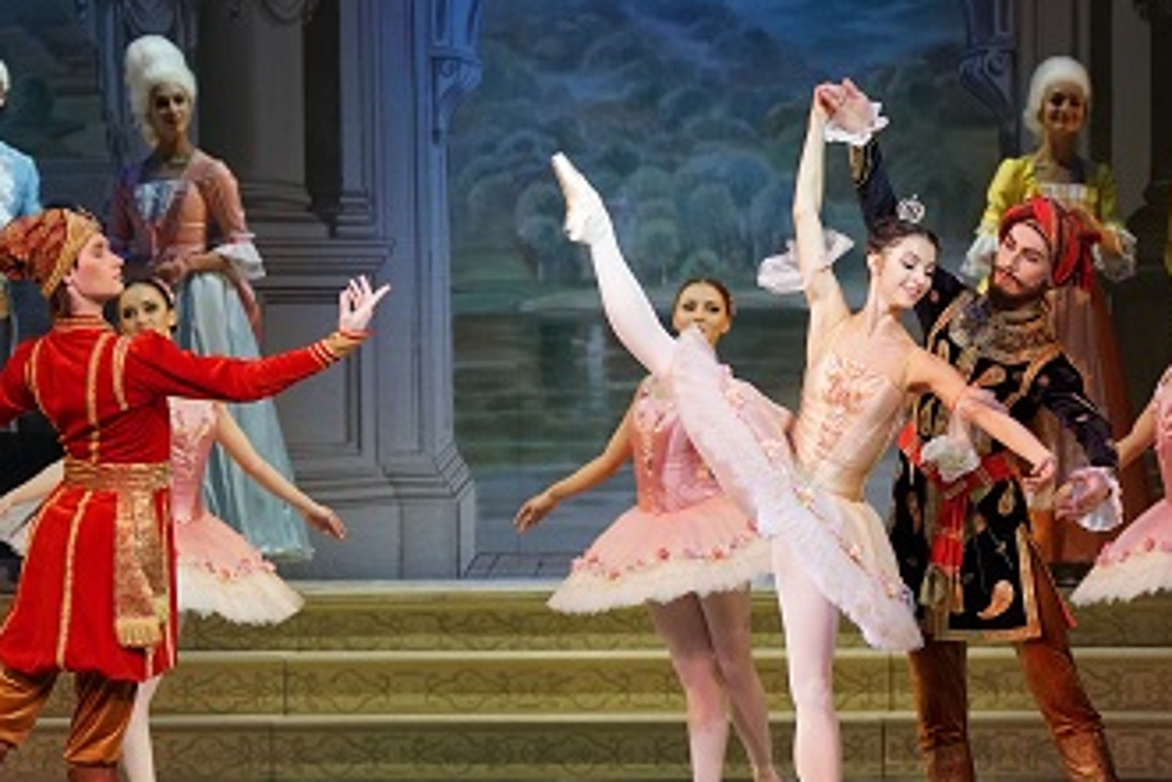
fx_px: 11106
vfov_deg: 4.0
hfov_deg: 6.0
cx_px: 659
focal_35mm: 341
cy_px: 451
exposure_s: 1/320
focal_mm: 226
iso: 3200
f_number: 5.6
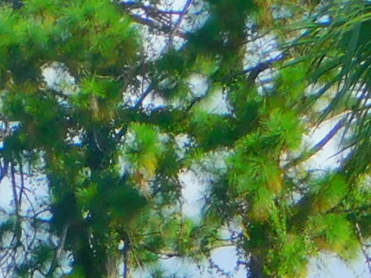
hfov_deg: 4.2
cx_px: -679
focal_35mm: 461
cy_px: 843
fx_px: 4943
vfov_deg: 3.2
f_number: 4.3
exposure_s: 1/500
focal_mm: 12.6
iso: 125
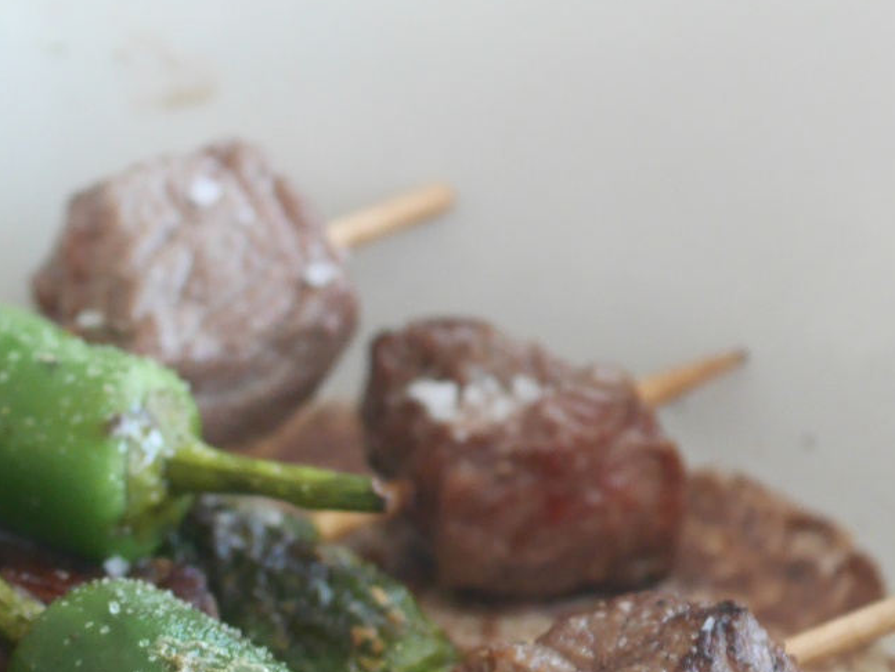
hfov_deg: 5.5
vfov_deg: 4.2
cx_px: -93
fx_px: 9210
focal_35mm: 356
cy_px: 702
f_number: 2.8
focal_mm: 60
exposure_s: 1/125
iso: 640
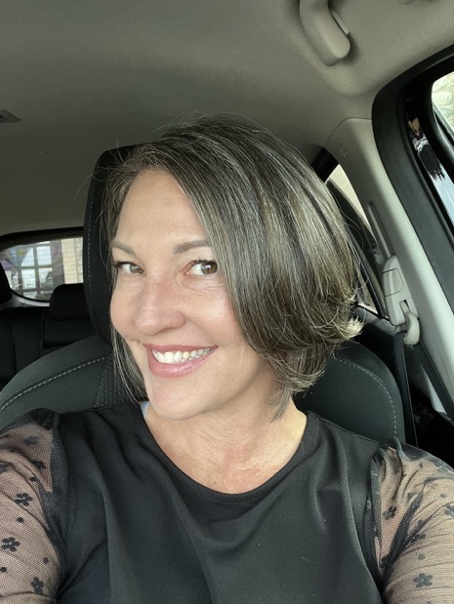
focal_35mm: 31
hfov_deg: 45.5
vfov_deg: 58.3
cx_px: 229
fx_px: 542
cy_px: 304
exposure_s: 1/121
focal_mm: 2.71
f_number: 2.2
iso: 80
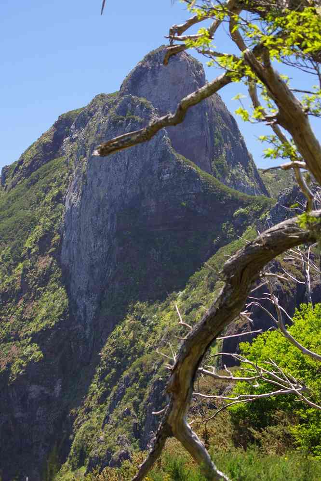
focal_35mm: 105
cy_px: 240
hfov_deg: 13.0
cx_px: 160
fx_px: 1404
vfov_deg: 19.5
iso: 200
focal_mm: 70
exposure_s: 1/100
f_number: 7.1
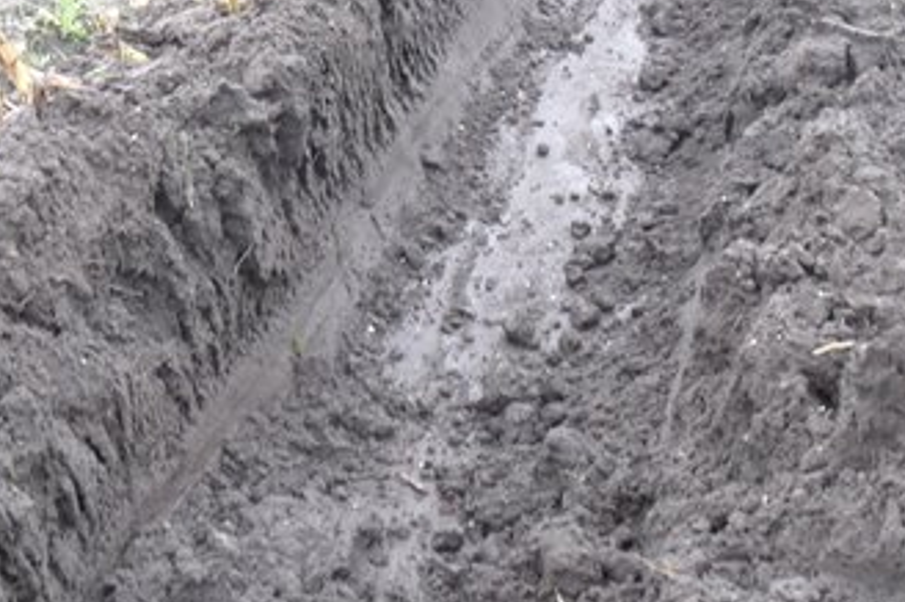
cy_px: 177
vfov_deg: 20.8
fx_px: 1632
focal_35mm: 65
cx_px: 326
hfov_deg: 30.8
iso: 200
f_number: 3.4
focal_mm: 5.3
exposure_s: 1/30
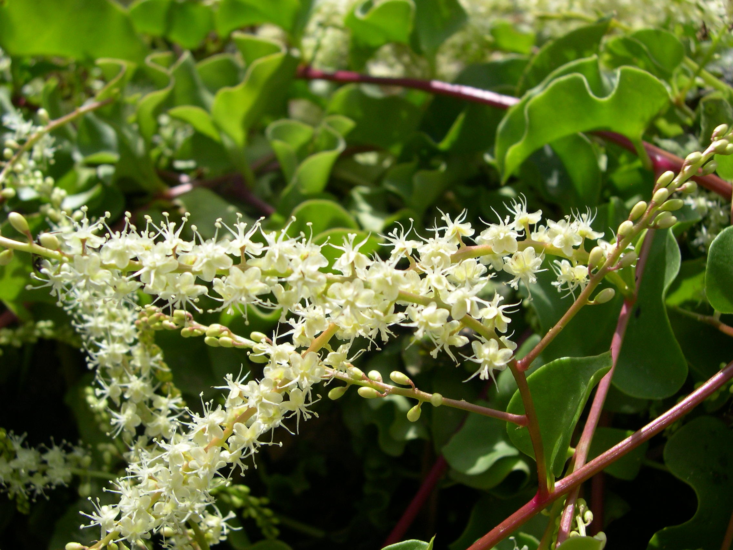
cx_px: 366
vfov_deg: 37.7
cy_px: 275
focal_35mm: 38
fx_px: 805
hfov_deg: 49.0
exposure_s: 1/238
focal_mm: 8
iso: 100
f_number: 7.6
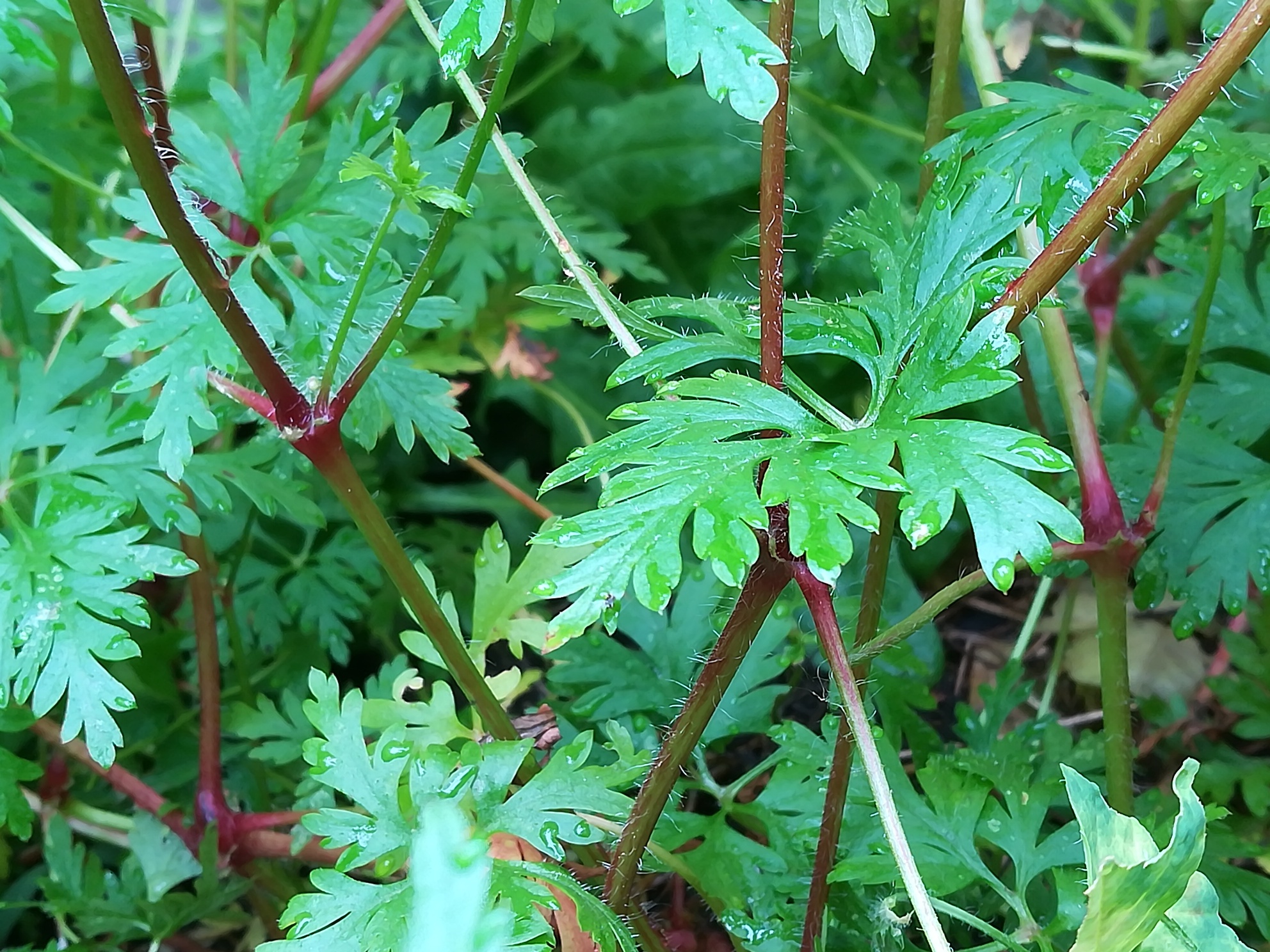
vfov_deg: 27.5
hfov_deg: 36.2
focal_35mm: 53
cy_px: 476
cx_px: 635
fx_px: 1944
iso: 100
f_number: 2.2
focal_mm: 3.83
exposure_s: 1/33.3
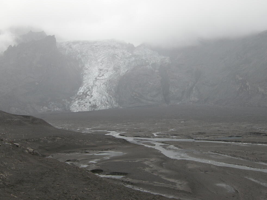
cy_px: 103
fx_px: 378
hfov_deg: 38.9
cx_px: 135
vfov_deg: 29.7
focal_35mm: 49
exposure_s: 1/120
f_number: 4.3
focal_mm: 10.1
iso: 100
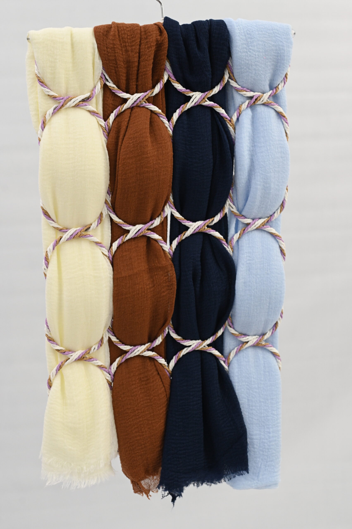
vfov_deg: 39.6
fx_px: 734
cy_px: 264
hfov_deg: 27.0
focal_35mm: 50
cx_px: 176
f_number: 5.6
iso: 1250
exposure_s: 1/100
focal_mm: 50
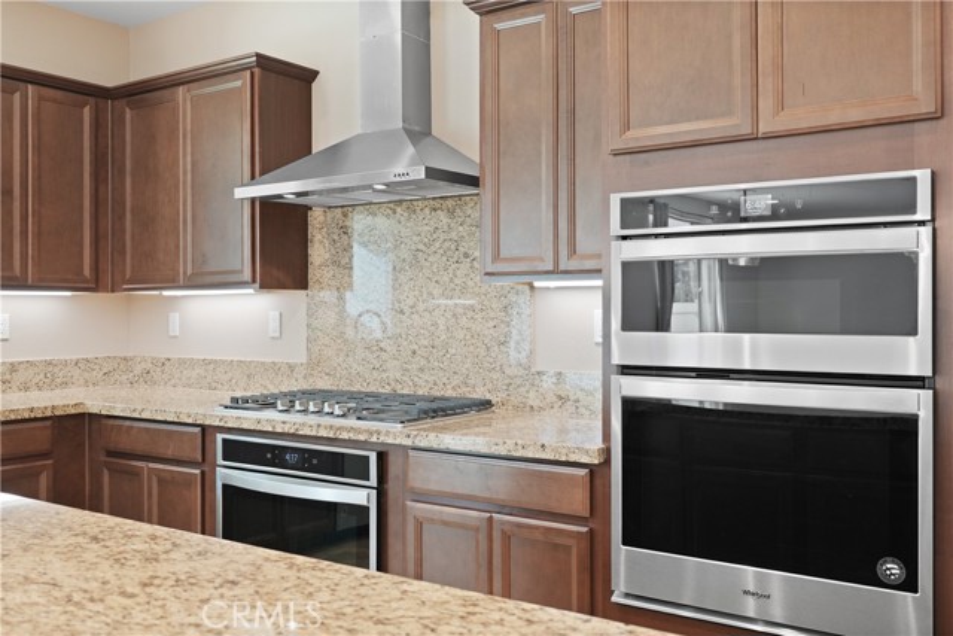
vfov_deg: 41.1
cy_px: 318
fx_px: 847
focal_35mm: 32
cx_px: 476
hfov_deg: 58.7
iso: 400
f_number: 4
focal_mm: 32
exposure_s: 1/15
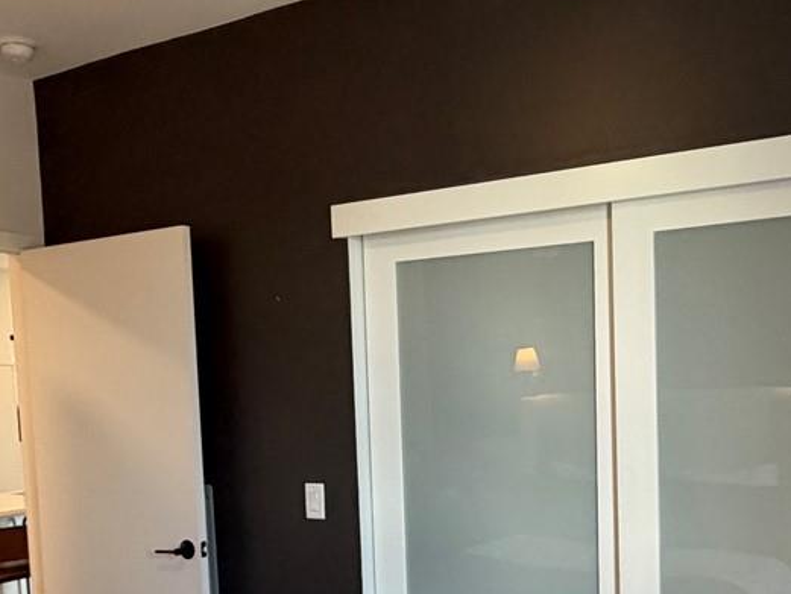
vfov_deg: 32.7
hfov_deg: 43.8
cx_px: 436
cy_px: 474
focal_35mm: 43
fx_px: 983
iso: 250
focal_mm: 2.22
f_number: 2.2
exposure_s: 1/60
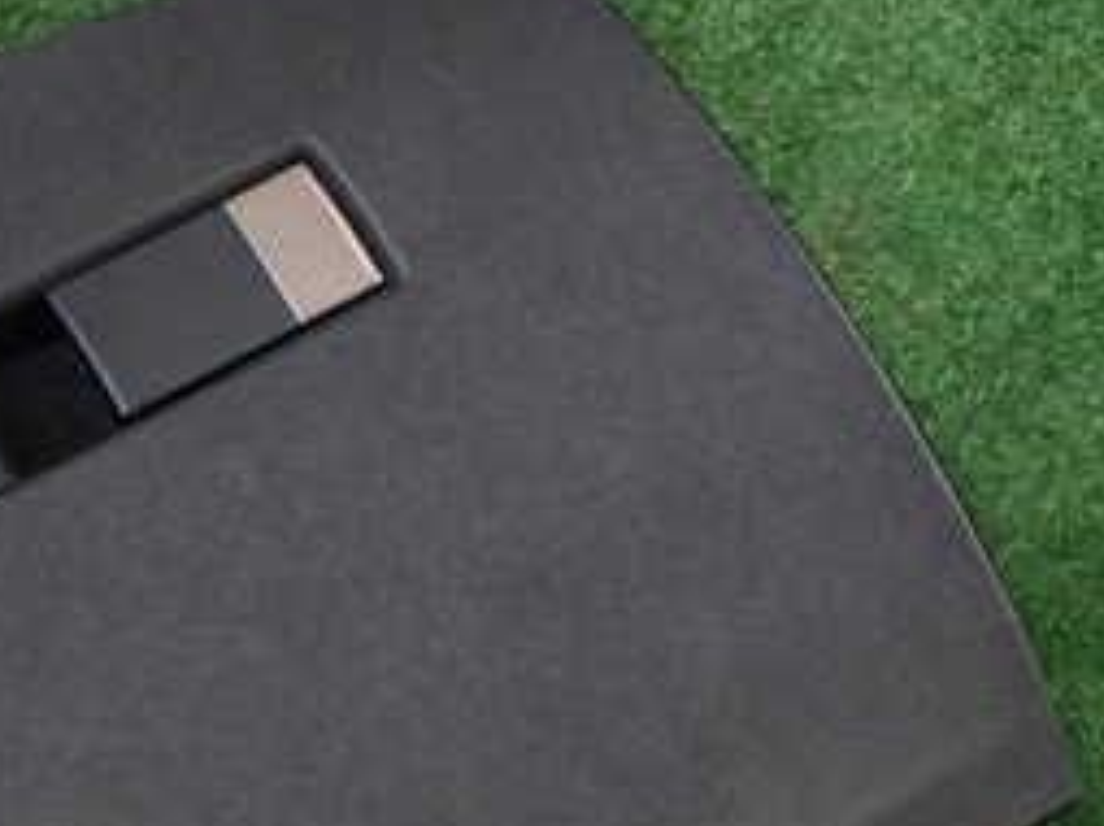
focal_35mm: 71
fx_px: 2262
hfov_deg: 25.6
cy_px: 861
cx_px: -83
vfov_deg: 19.9
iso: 500
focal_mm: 5.4
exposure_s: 1/125
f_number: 2.3
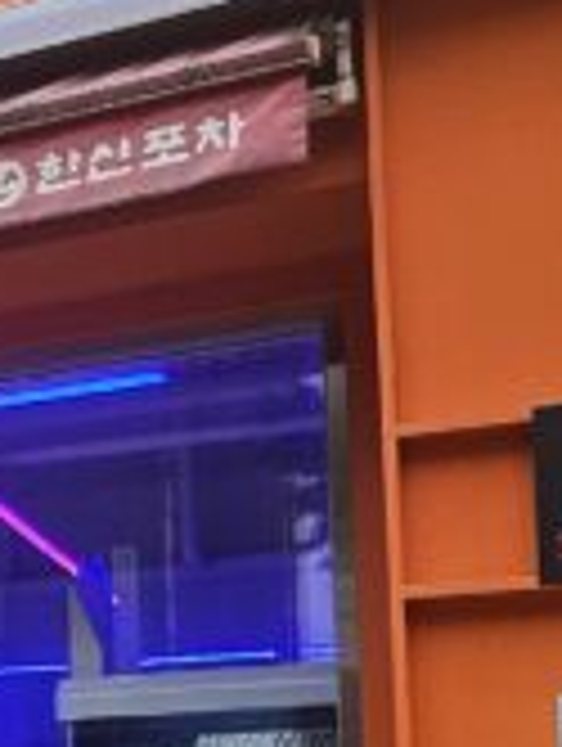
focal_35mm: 80
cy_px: 770
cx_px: -535
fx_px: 1727
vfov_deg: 23.2
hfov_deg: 15.2
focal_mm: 1.7
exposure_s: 1/443
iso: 32
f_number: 2.2
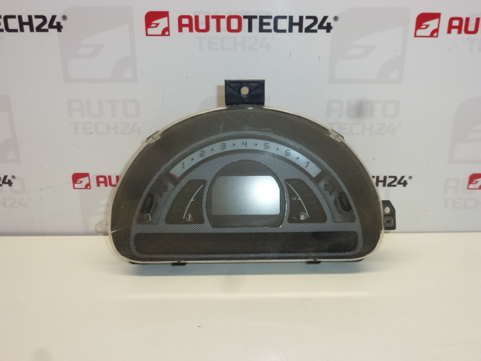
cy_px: 180
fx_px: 528
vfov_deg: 37.7
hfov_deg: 49.0
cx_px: 240
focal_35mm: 38
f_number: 3.8
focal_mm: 6.8
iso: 400
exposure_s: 1/200
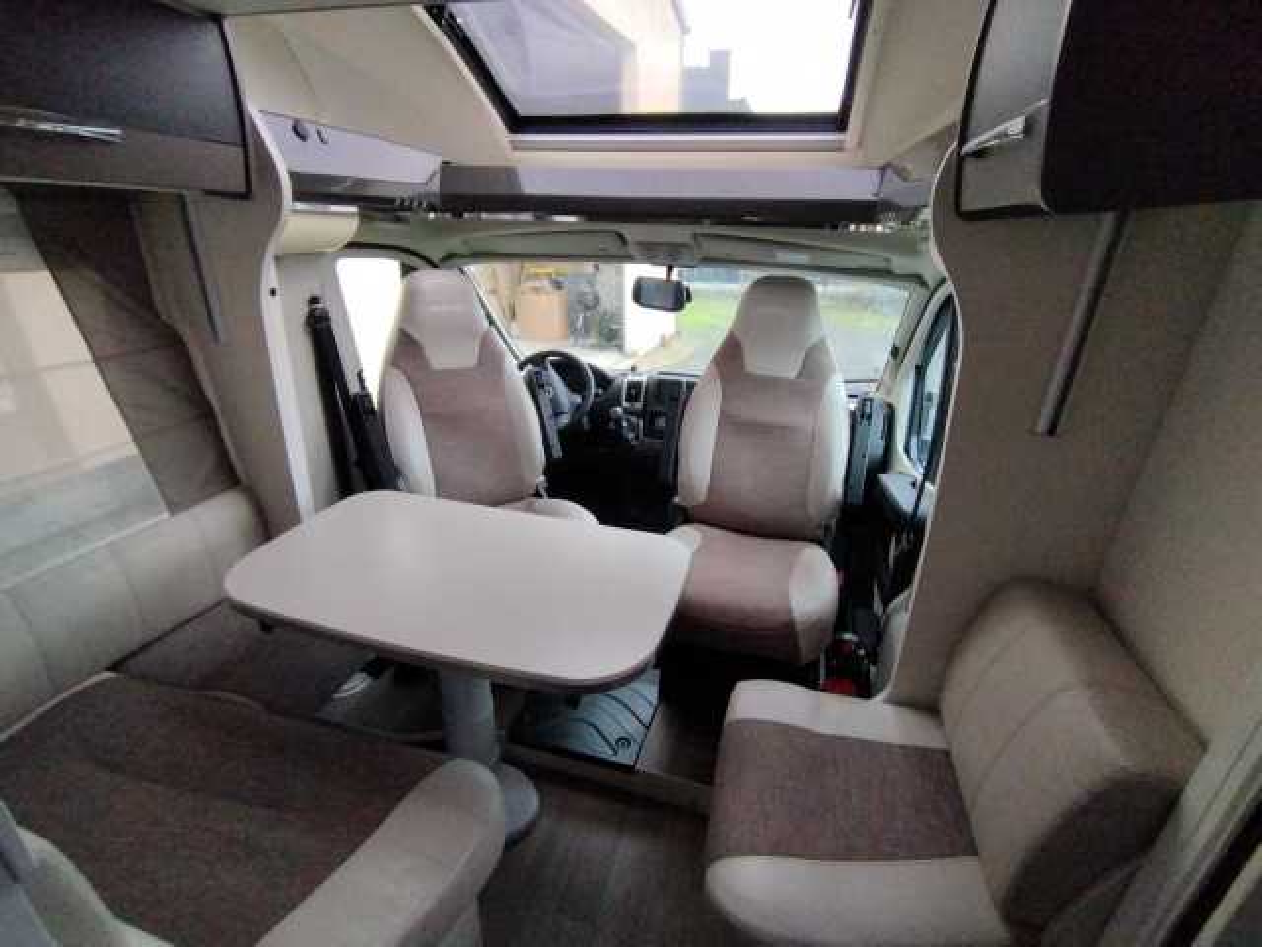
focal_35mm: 16
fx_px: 583
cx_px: 631
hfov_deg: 94.5
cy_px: 474
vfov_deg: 78.1
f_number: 2.2
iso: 200
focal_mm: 1.65
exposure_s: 1/66.7
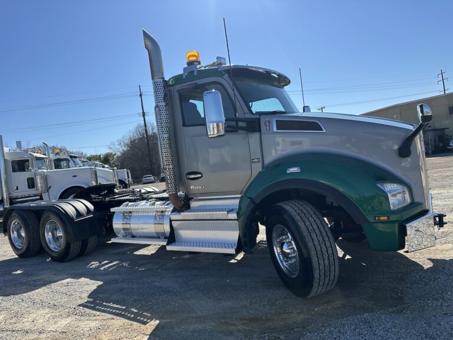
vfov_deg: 56.8
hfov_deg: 71.6
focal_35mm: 24
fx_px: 314
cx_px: 226
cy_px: 170
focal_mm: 6.86
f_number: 1.78
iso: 80
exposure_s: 1/5848
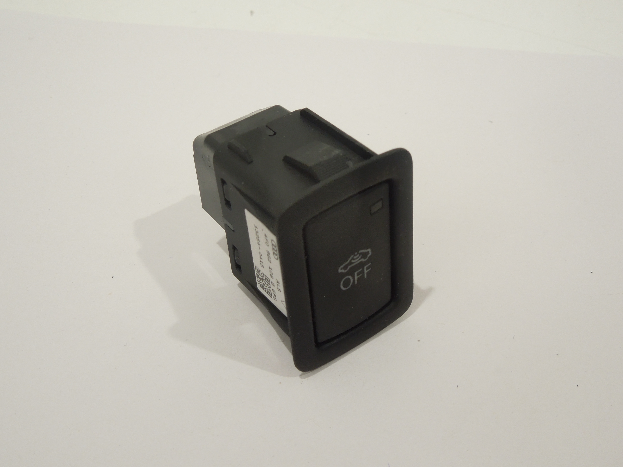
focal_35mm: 43
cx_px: 312
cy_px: 234
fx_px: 774
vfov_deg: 33.6
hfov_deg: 43.9
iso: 360
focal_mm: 7.8
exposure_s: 1/50
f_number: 3.9
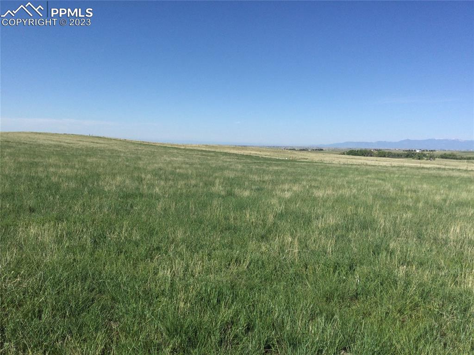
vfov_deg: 45.4
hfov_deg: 58.4
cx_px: 237
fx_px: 424
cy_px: 178
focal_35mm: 31
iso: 25
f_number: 2.4
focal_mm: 3.3
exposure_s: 1/1597
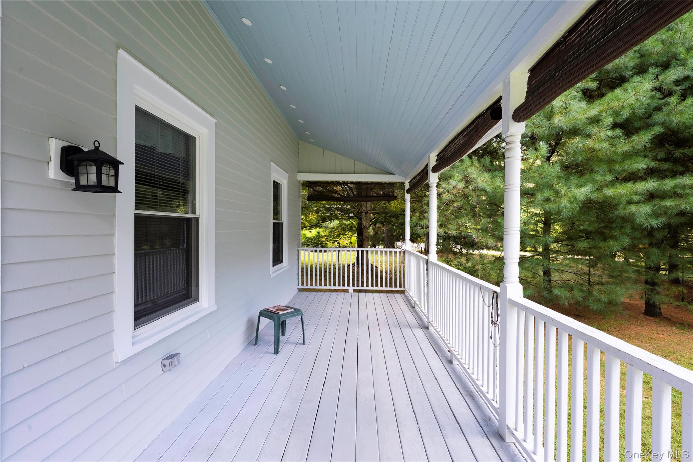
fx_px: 298
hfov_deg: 98.5
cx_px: 346
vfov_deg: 75.5
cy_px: 231
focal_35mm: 16
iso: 320
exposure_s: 1/100
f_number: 11
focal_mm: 15.5
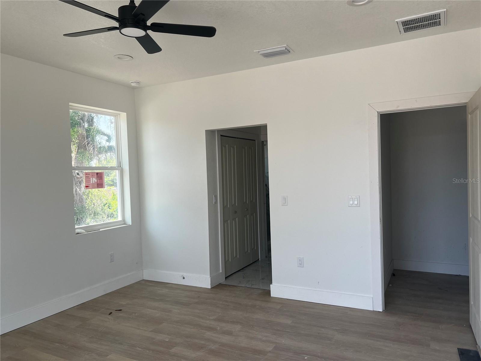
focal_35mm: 26
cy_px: 180
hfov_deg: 67.3
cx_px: 240
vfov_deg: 53.1
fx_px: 361
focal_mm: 5.7
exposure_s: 1/263
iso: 40
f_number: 1.5
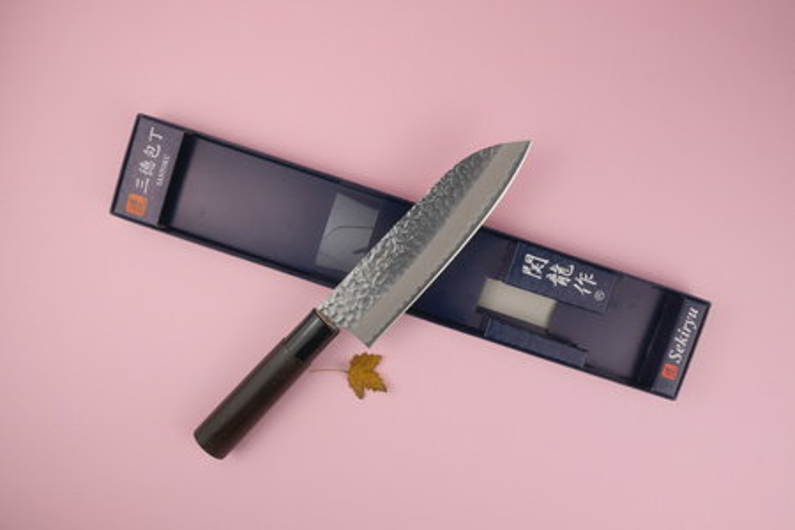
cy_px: 265
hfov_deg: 67.4
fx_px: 596
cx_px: 398
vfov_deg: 47.9
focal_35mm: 27
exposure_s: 1/125
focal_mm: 18
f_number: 7.1
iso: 400
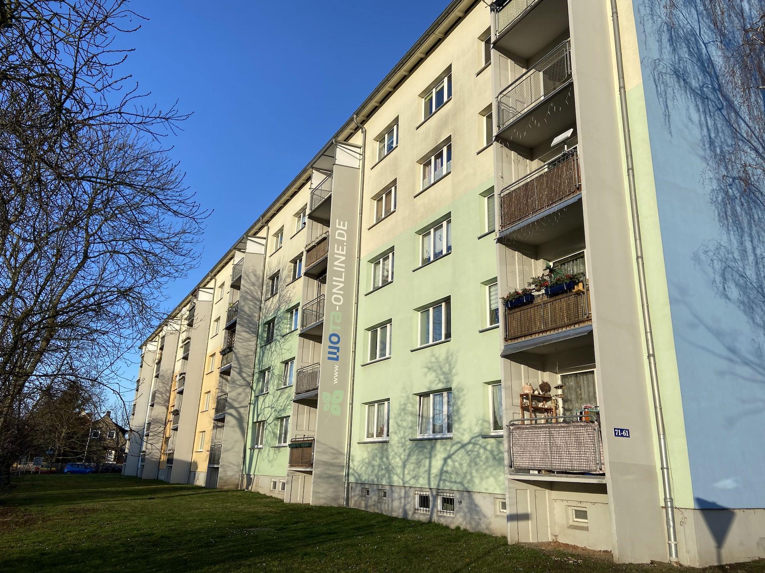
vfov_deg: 53.1
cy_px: 286
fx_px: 575
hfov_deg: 67.3
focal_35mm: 26
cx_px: 382
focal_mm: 4.25
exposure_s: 1/1996
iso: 32
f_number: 1.8
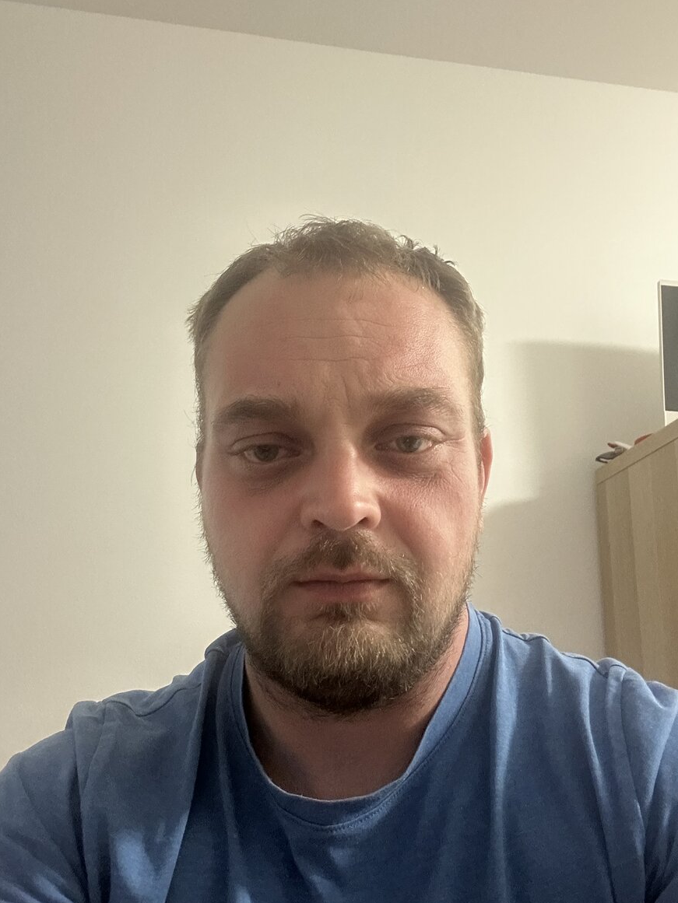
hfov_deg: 45.4
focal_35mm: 31
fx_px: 809
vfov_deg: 58.3
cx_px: 349
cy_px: 446
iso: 640
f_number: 1.9
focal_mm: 2.69
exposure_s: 1/20
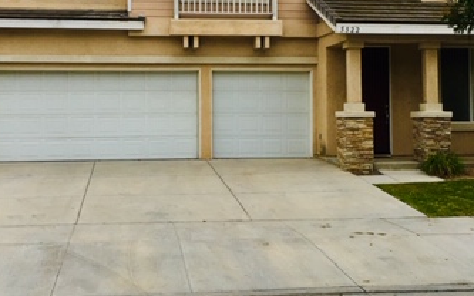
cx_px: 231
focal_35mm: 59
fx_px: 762
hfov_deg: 34.6
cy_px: 94
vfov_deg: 21.9
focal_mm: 4.15
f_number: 2.2
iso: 32
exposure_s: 1/120
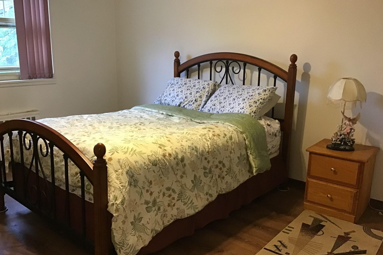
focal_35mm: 33
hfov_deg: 57.2
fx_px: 351
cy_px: 134
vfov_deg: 40.0
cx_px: 188
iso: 200
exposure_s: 1/30
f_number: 2.4
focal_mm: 3.3
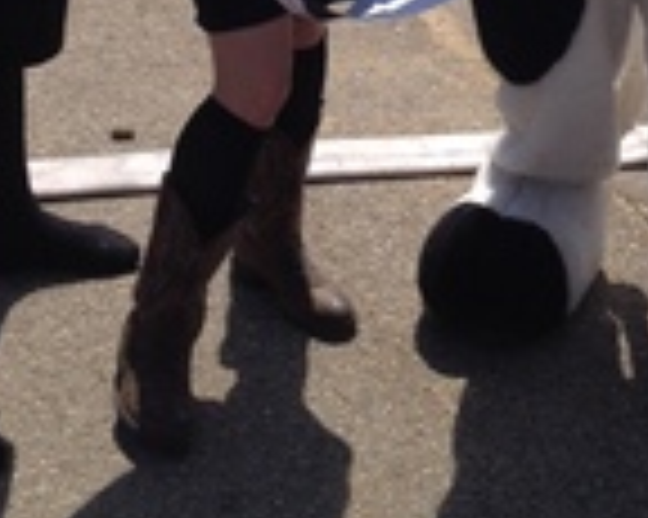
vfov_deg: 12.7
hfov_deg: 16.8
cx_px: 410
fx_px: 2185
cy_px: -284
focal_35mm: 114
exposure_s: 1/2208
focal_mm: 4.28
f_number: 2.4
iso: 50
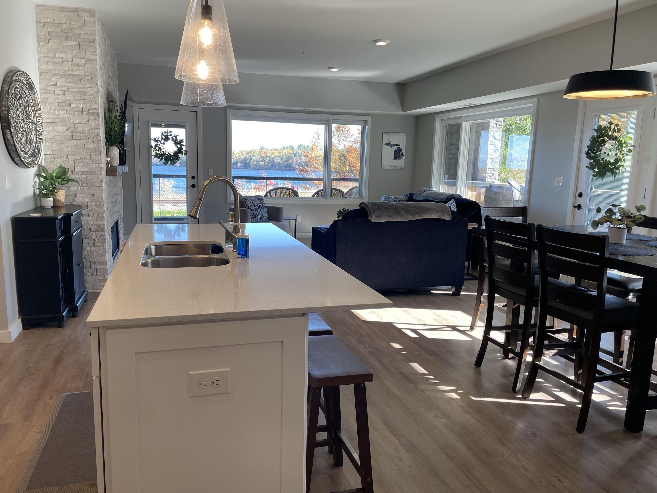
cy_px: 245
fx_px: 512
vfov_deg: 51.4
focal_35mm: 27
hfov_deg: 65.3
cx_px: 322
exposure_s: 1/120
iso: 40
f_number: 1.6
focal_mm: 4.2
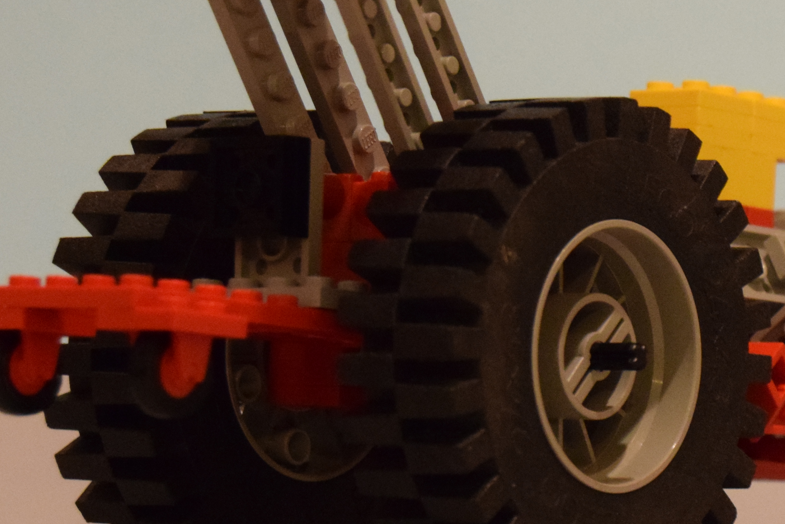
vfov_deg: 6.9
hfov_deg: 10.2
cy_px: 267
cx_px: 714
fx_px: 4365
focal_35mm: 200
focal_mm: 55
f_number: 5.6
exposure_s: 1/60
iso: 3600
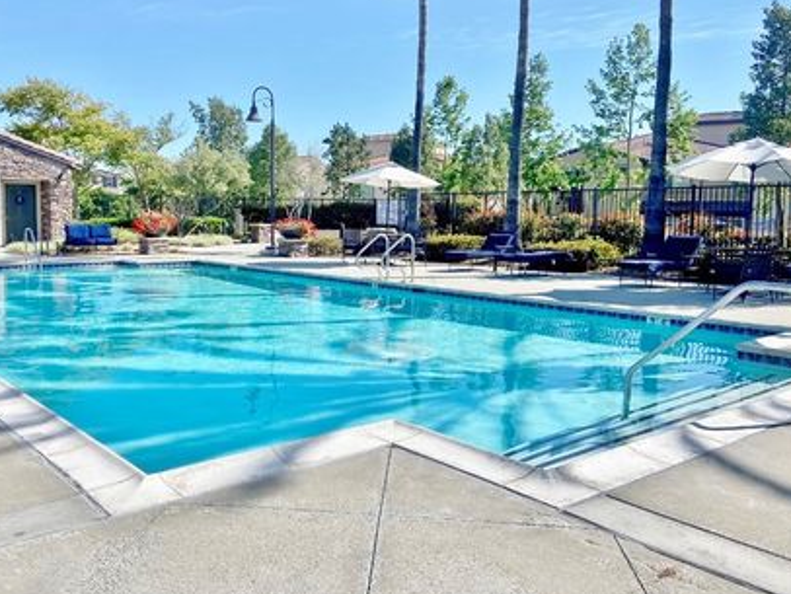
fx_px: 732
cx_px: 339
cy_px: 272
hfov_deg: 56.6
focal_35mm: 32
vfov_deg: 44.2
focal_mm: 4.25
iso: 32
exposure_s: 1/3610
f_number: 1.8
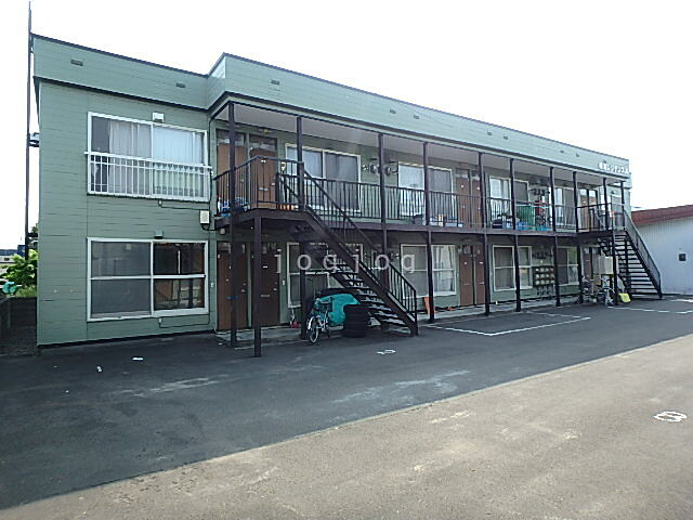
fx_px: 420
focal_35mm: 21
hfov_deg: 79.0
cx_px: 346
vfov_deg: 63.4
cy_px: 260
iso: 125
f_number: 3.5
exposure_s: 1/400
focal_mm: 3.7
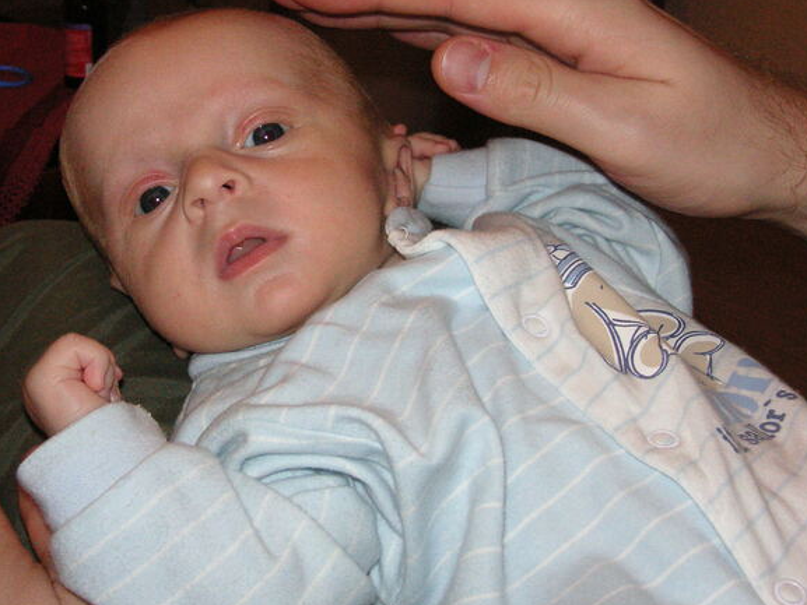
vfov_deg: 24.0
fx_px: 1422
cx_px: 290
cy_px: 235
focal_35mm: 61
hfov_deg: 31.5
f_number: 3.1
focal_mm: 7.3
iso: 160
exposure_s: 1/45
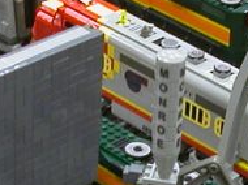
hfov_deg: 12.5
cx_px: 244
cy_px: 236
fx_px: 1116
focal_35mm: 156
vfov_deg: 9.3
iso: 100
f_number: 2.7
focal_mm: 5.6
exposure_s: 1/8.2
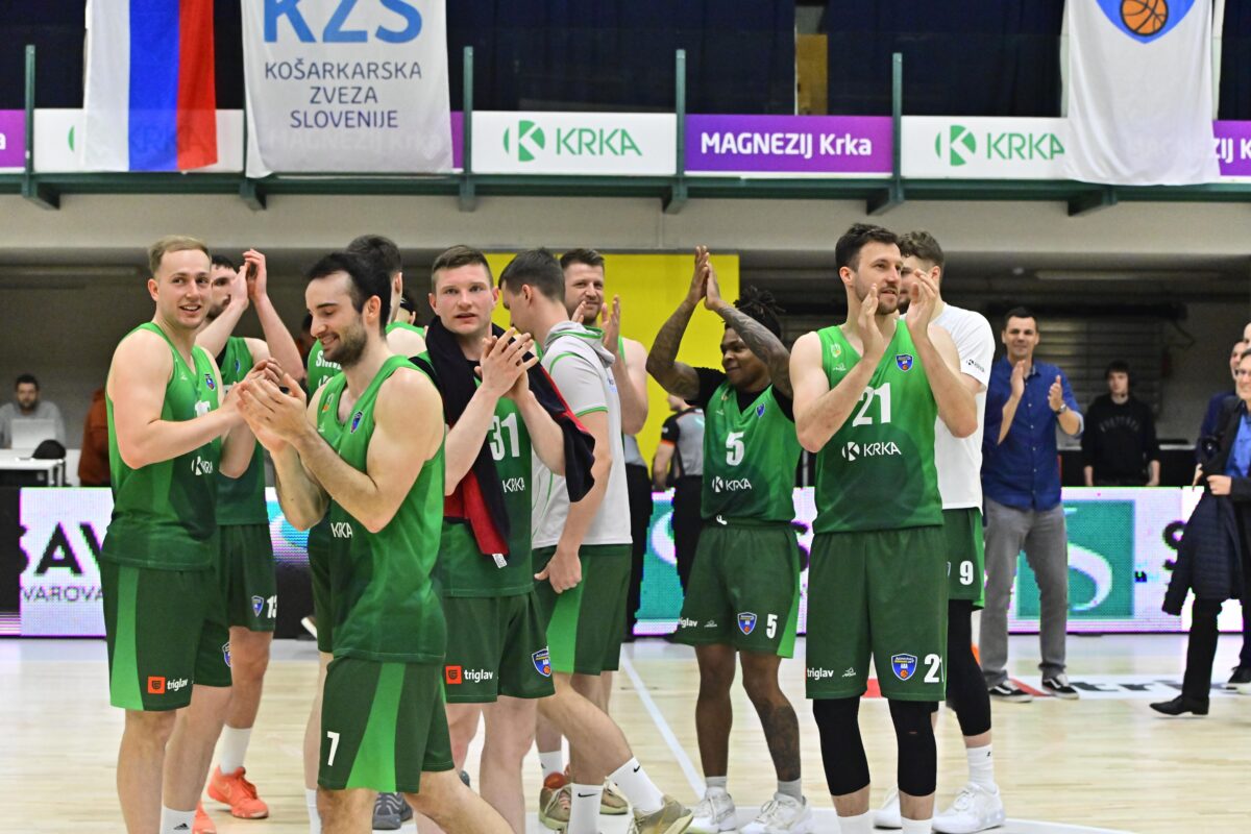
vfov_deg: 19.5
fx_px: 2432
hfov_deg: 28.8
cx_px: 626
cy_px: 417
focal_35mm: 70
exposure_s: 1/800
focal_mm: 70
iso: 5000
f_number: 4
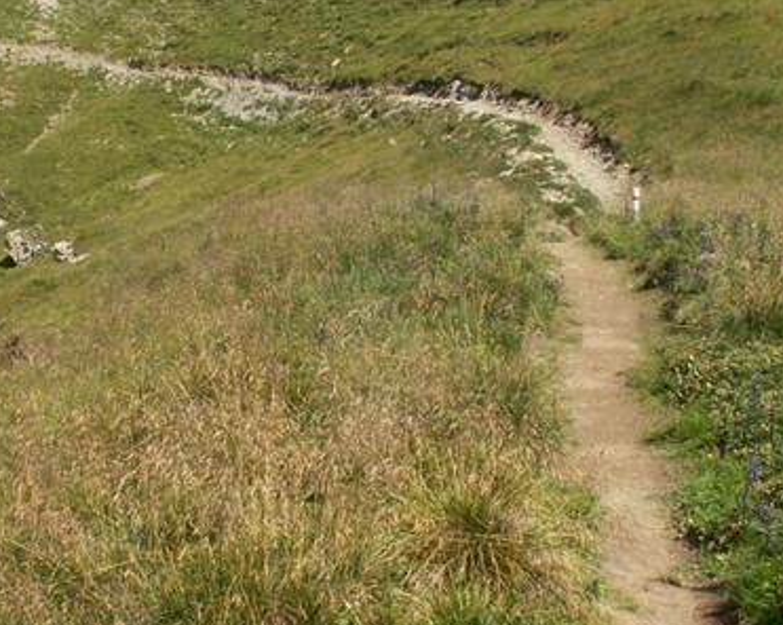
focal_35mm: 59
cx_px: 329
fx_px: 1366
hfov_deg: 31.9
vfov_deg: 25.6
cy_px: 201
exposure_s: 1/160
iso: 50
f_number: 6.3
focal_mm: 5.86
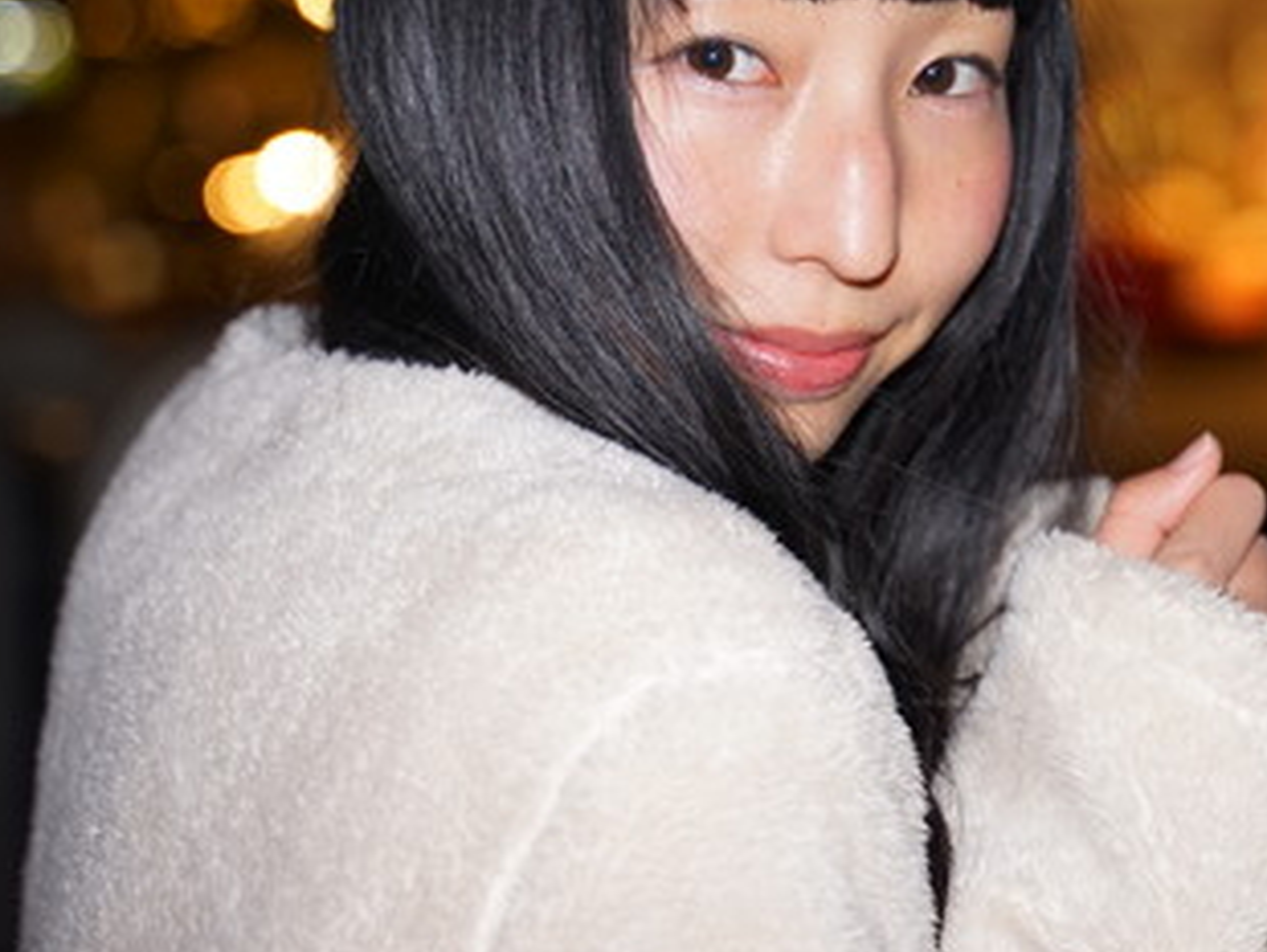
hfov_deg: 17.0
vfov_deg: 12.9
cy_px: 243
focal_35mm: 115
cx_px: 1022
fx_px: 4212
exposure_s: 1/60
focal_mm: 58
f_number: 2.8
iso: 640
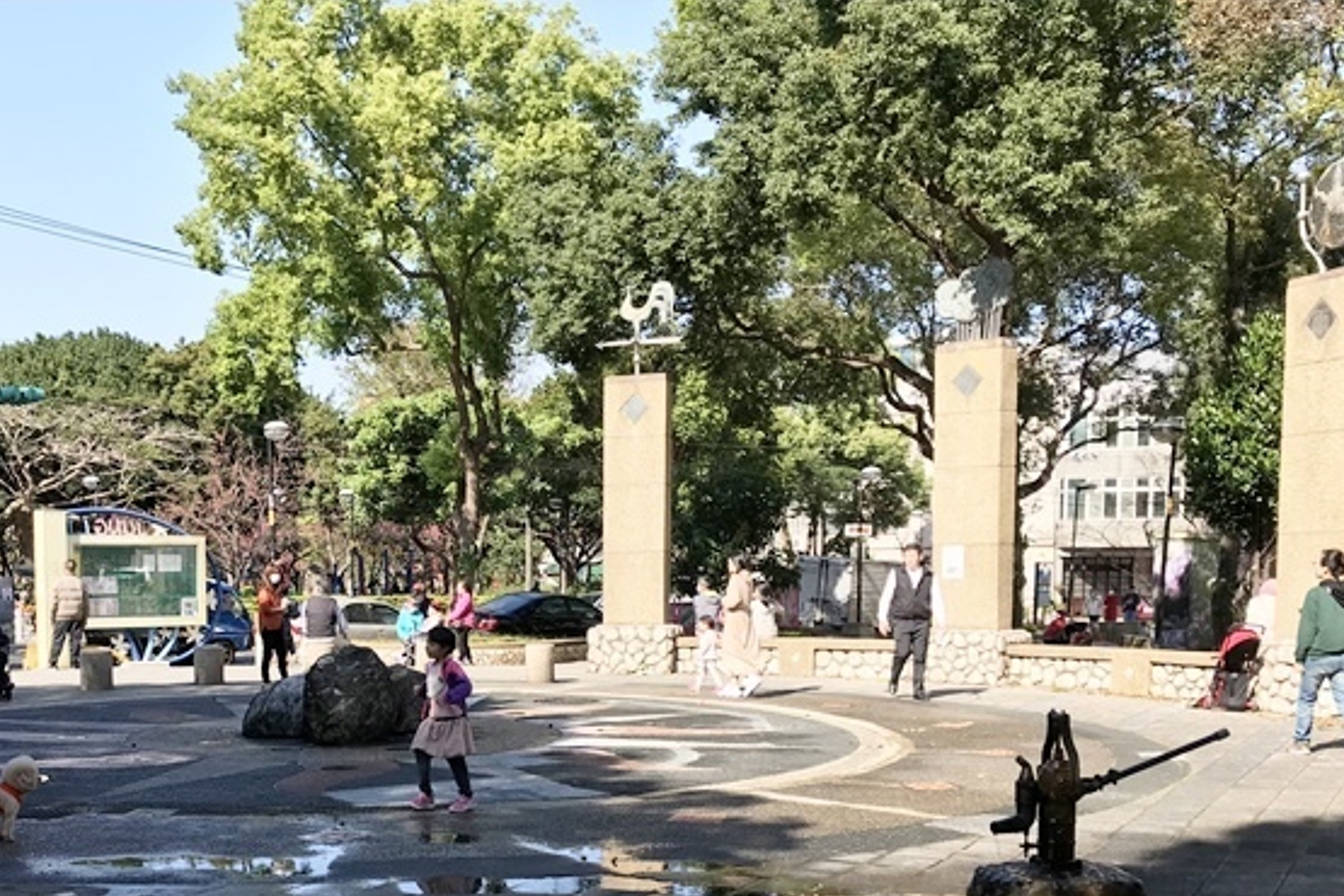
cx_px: 455
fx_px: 1568
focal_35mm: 42
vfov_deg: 31.1
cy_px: 714
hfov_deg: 45.7
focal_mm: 3.99
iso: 20
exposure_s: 1/1076
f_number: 1.8
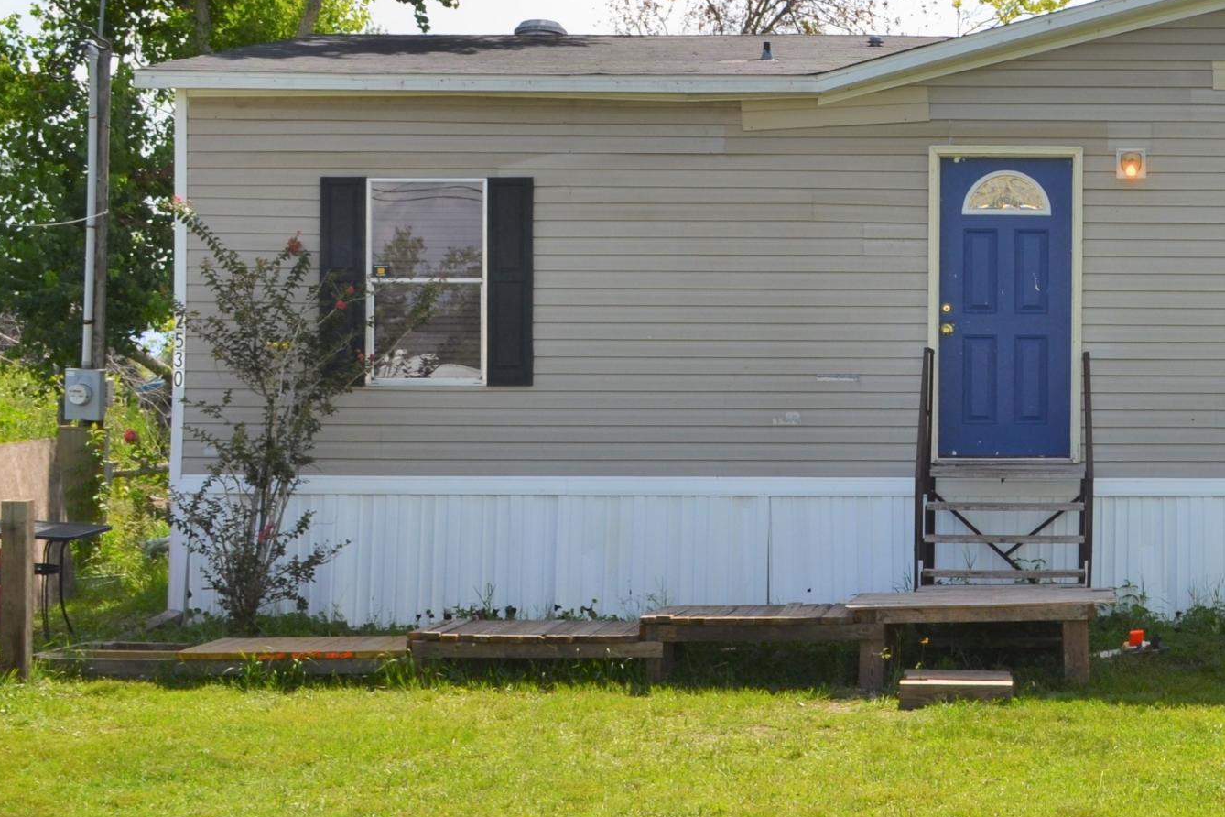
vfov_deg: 18.4
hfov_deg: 25.8
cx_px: 1266
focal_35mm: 74
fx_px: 2518
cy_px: 317
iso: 100
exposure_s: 1/200
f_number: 9
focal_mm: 22
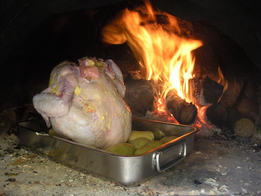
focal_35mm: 36
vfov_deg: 39.7
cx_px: 130
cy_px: 98
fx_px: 271
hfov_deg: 51.4
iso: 400
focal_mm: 6.3
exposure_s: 1/27.3
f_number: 3.5
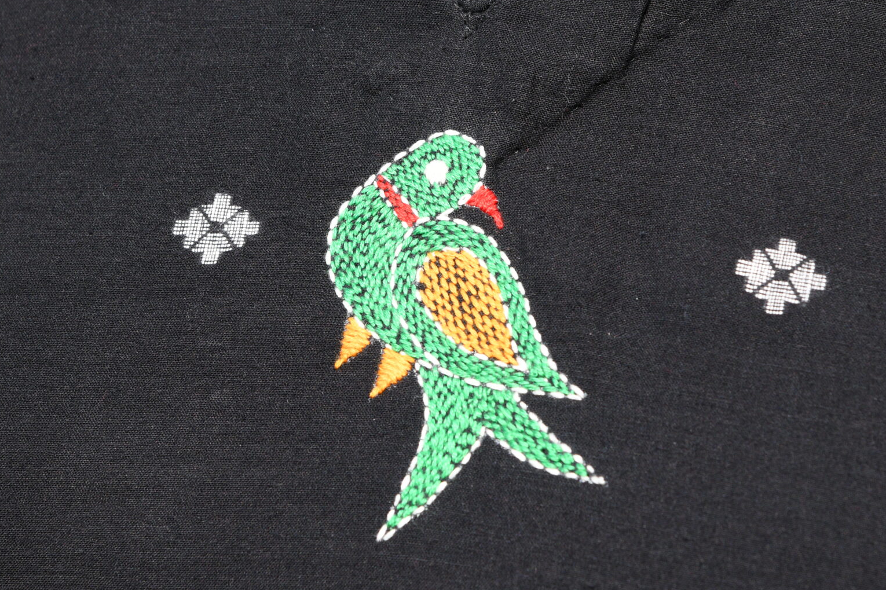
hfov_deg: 8.5
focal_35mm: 241
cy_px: 240
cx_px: 399
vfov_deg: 5.7
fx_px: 5929
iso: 400
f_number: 9
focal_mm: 120
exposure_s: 1/320
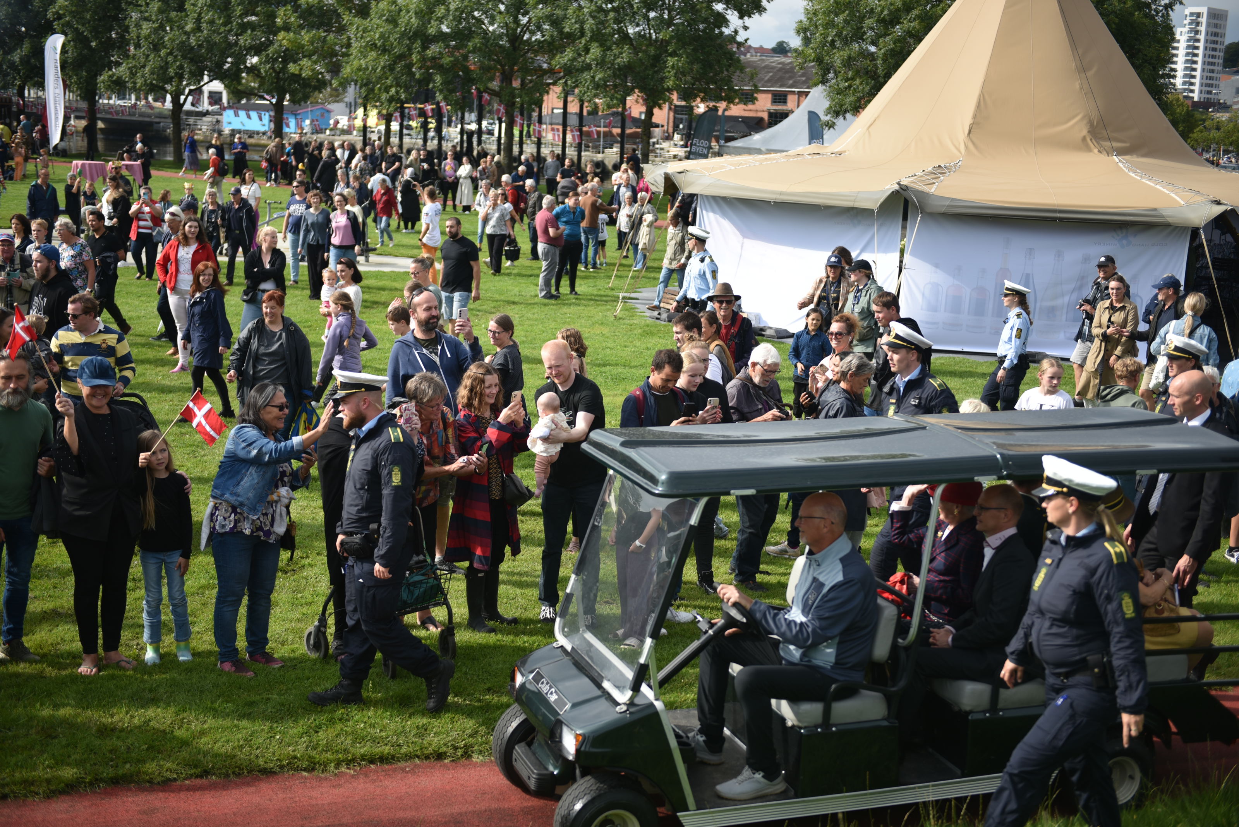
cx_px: 620
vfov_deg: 28.1
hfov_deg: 41.1
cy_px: 414
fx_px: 1653
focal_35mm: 48
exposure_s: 1/1250
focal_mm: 48
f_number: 2.8
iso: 100
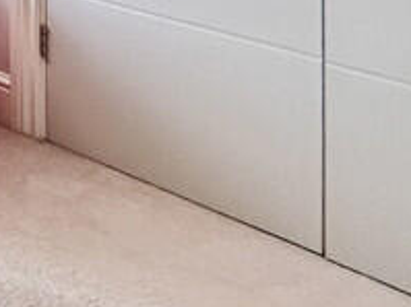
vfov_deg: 18.4
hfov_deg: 15.2
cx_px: -572
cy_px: -132
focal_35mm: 72
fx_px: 854
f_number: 2.2
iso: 50
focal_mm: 2.22
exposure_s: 1/100
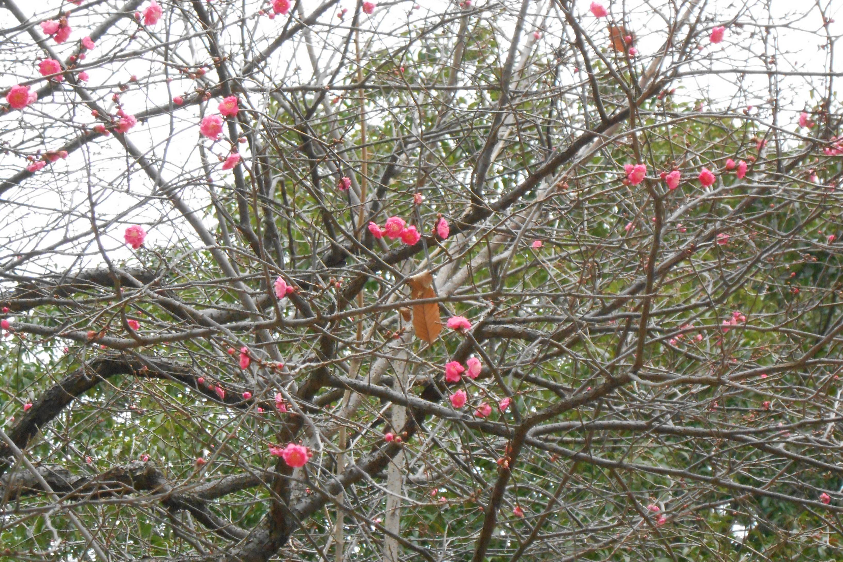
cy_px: 309
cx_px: 422
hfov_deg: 16.5
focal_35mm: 124
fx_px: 2903
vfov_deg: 11.1
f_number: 5.5
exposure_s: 1/250
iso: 800
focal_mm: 21.2
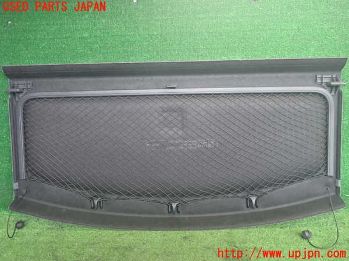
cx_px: 174
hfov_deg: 60.0
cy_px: 130
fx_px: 302
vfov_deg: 46.8
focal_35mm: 30
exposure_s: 1/30
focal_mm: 5.4
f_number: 2.3
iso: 320
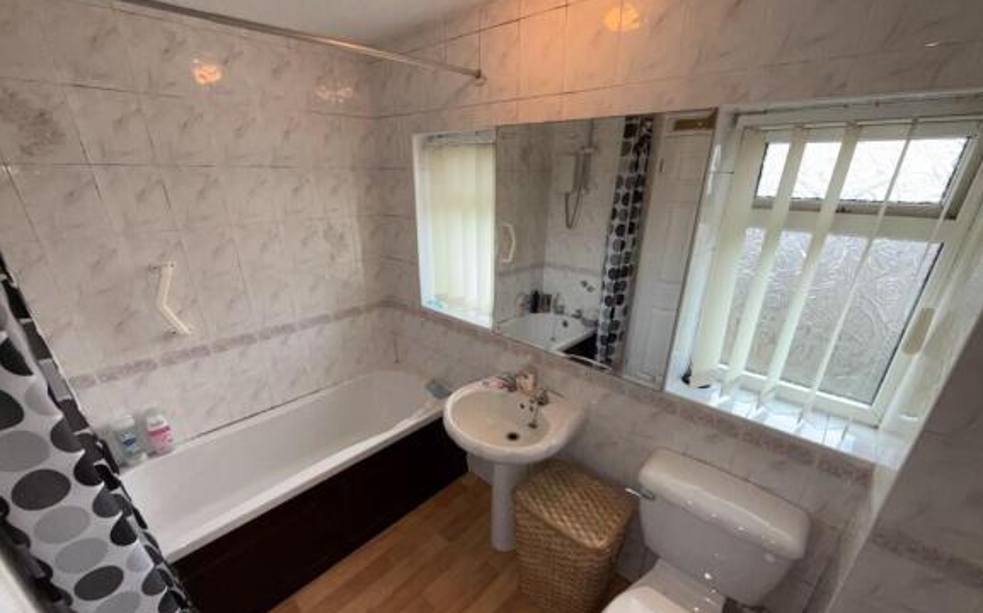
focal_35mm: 15
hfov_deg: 101.5
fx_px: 402
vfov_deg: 74.5
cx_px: 495
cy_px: 340
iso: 125
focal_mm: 2.22
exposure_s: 1/100
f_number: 2.2
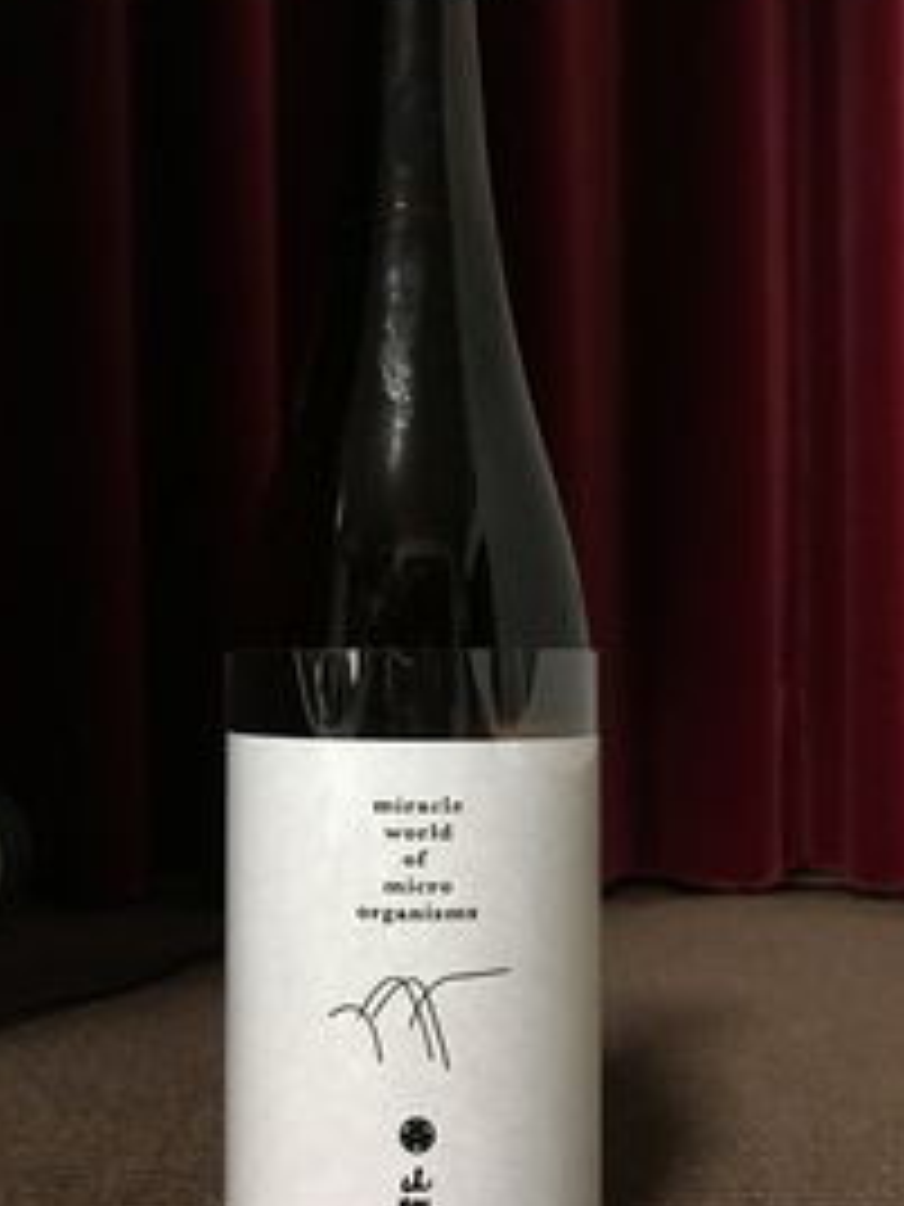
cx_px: 409
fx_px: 1358
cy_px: 670
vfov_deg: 47.8
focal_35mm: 39
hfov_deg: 36.8
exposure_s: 1/15
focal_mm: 4.15
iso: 250
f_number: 2.2
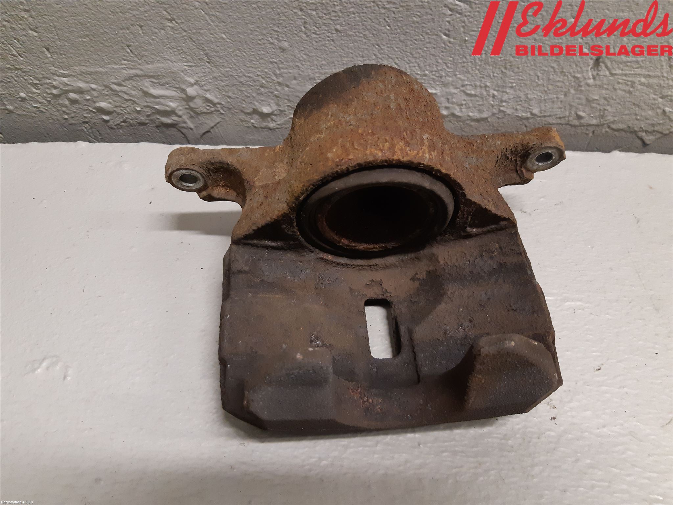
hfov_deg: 67.3
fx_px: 505
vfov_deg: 53.1
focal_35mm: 26
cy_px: 252
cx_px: 336
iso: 250
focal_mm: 3.93
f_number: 1.7
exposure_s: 1/50
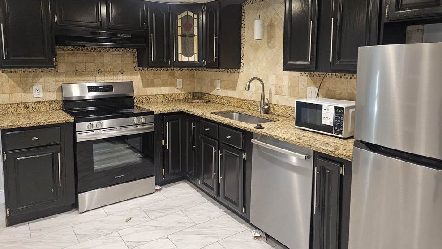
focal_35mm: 26
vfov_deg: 44.0
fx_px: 305
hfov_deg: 71.9
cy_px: 91
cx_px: 221
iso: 800
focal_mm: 5.4
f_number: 1.8
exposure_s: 1/60
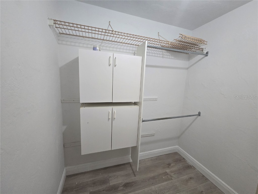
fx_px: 97
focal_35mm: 13
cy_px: 97
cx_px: 129
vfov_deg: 89.9
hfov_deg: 106.2
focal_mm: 2.2
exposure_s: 1/60
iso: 250
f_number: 2.2
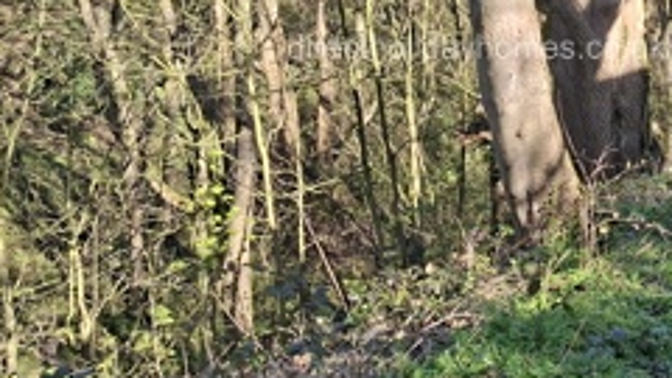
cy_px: 46
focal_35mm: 73
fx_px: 1301
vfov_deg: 16.3
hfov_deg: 25.8
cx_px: 815
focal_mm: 5.54
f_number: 1.8
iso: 50
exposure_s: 1/640
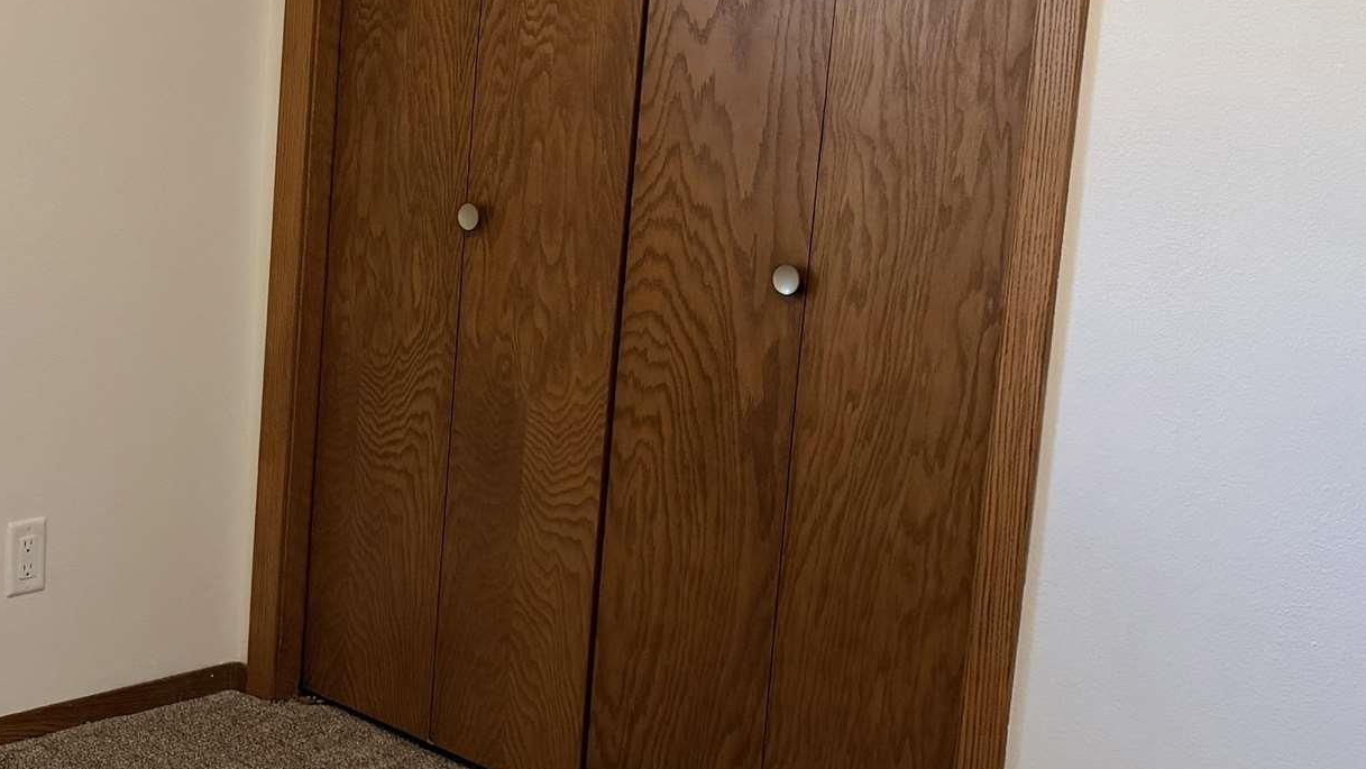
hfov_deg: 30.1
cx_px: 61
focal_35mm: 66
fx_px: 2391
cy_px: 274
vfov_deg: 18.2
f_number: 1.78
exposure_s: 1/120
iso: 200
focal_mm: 6.76
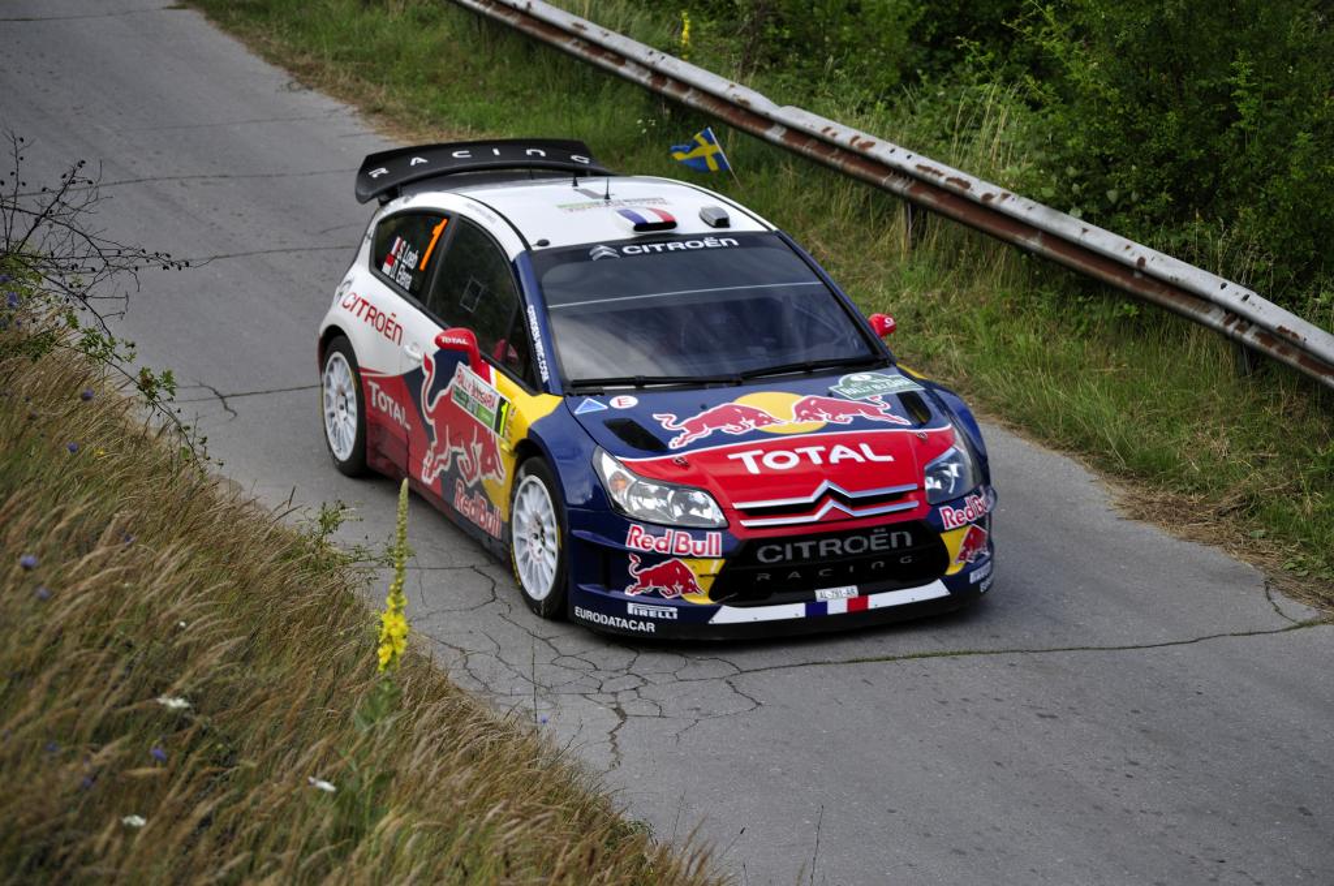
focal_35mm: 102
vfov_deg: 13.4
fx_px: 3775
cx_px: 667
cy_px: 443
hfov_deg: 20.0
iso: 400
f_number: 4.5
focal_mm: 68
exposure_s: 1/1250
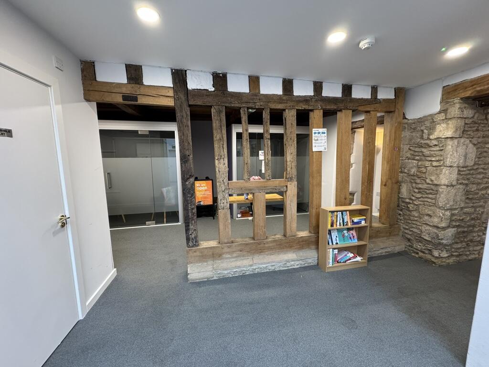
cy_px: 184
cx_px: 244
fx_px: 198
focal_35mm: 14
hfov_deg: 102.1
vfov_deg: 85.7
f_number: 2.2
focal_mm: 2.22
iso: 250
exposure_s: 1/100
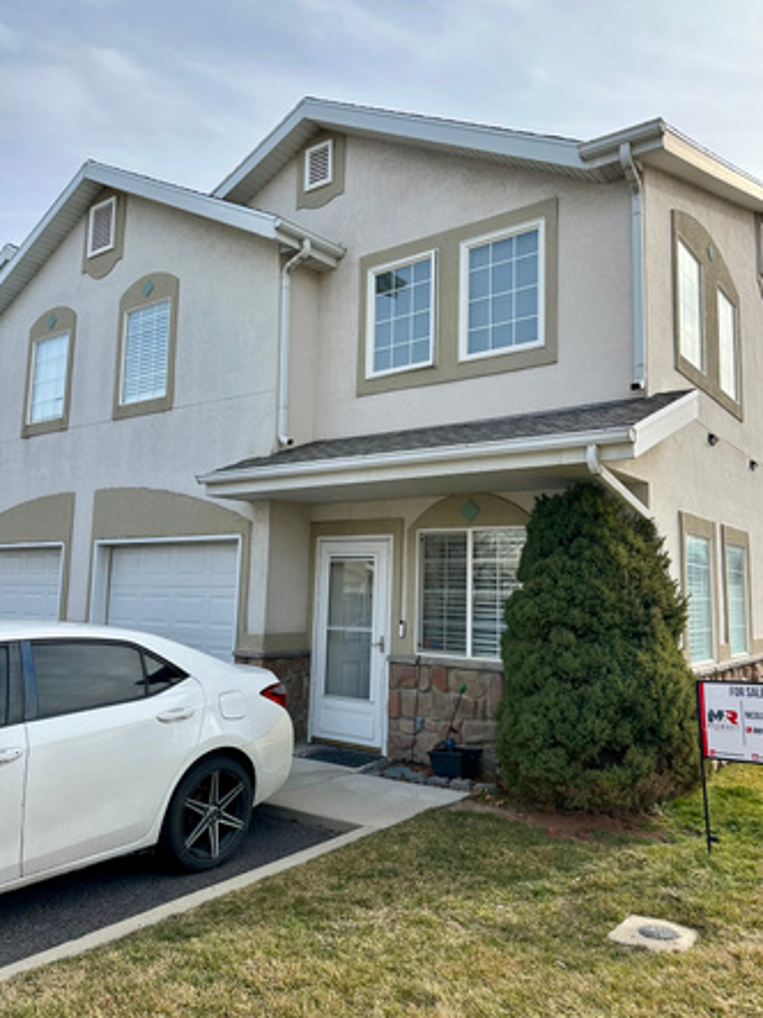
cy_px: 492
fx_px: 764
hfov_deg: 53.0
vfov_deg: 67.3
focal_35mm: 26
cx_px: 411
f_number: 1.78
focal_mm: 6.86
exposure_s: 1/2660
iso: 80
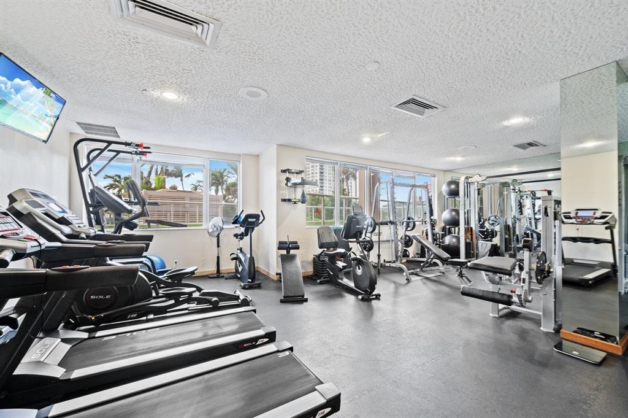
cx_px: 314
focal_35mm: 14
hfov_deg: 104.3
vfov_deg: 81.1
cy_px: 209
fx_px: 244
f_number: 8
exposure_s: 1/6
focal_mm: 14
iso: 200
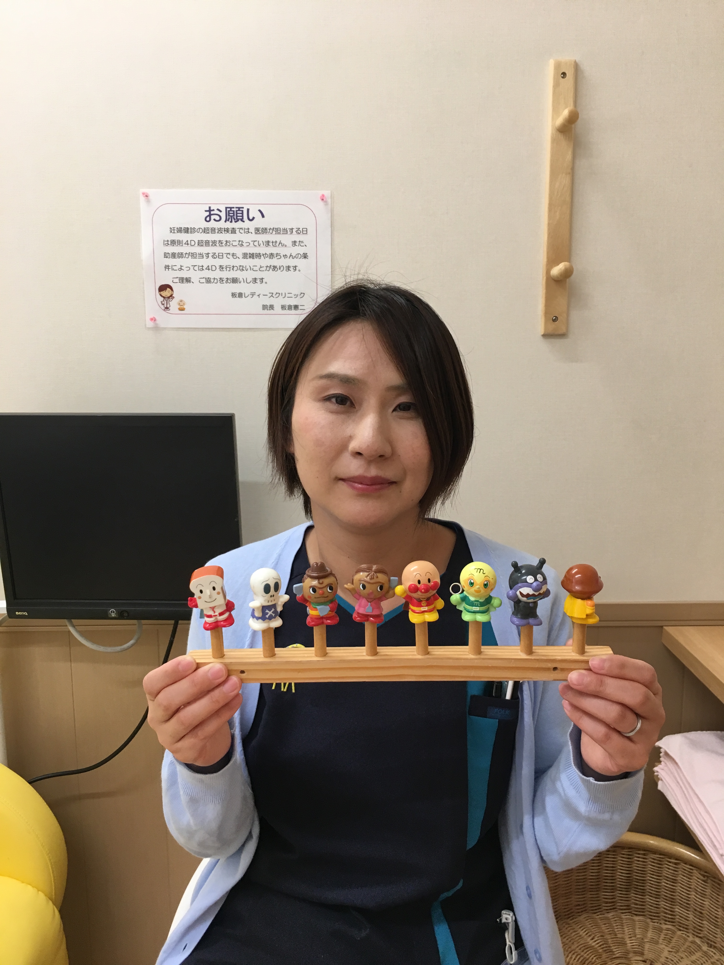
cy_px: 482
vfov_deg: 61.7
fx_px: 809
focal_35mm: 29
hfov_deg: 48.2
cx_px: 362
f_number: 2.2
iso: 40
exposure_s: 1/30
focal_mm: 4.15
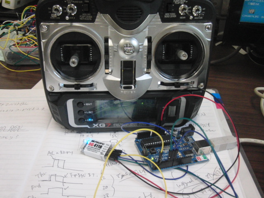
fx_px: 290
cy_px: 99
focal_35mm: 38
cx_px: 132
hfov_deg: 49.0
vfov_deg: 37.7
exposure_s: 1/80
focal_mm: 6.66
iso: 500
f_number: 3.9
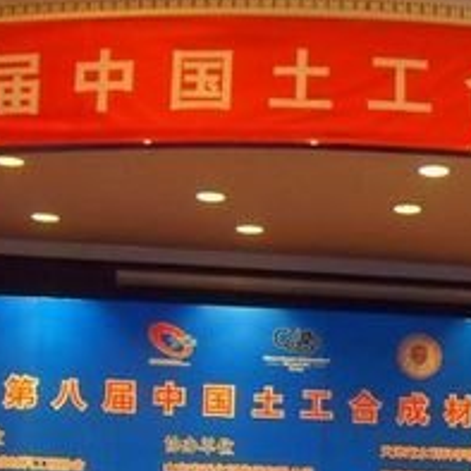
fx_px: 1616
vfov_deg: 16.4
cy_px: 406
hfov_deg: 16.5
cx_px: 378
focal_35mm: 105
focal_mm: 6.6
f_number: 3.5
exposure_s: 1/45
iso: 400
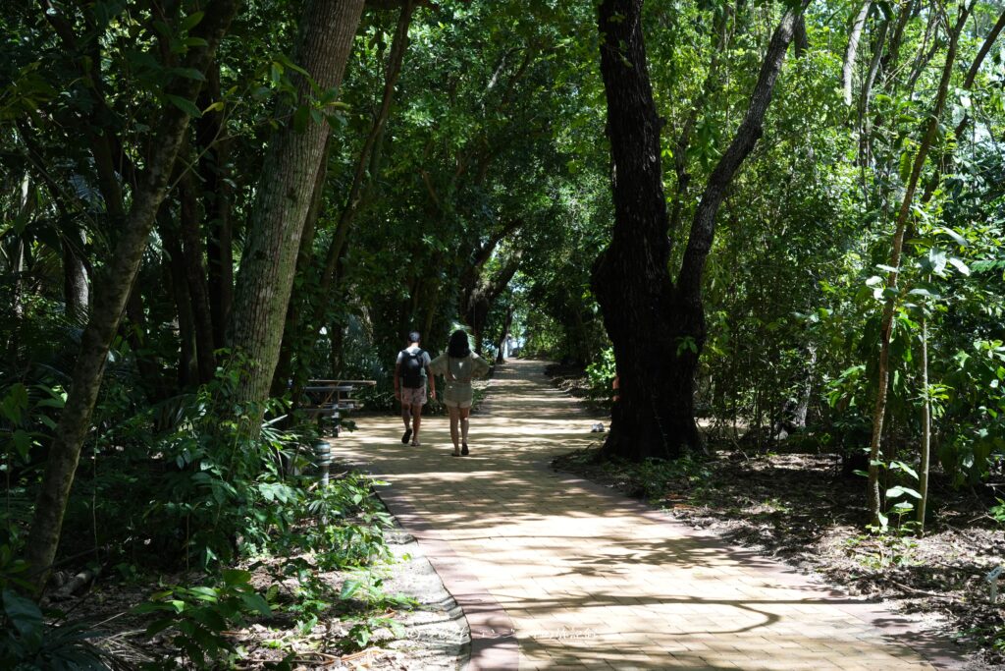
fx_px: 1536
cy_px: 336
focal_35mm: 55
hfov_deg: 36.2
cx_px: 502
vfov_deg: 24.6
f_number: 8
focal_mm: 55
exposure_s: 1/320
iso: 800
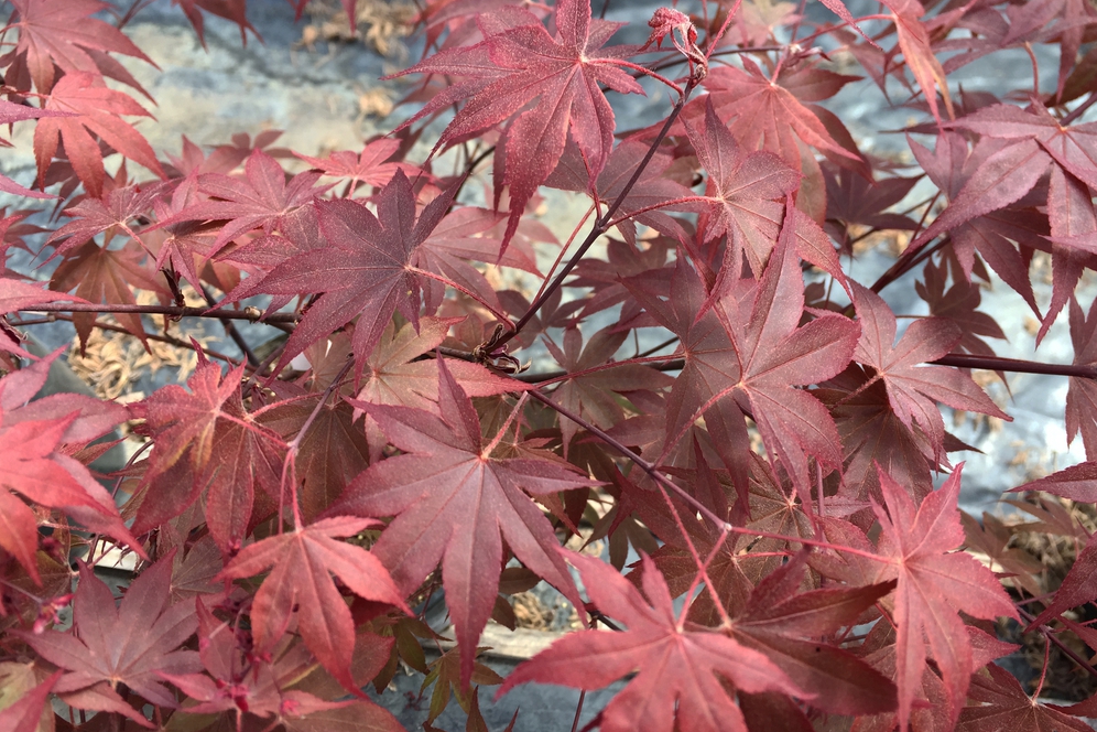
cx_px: 560
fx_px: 945
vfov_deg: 42.3
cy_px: 347
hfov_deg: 60.3
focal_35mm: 31
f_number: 2.2
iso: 32
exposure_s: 1/120
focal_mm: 4.15
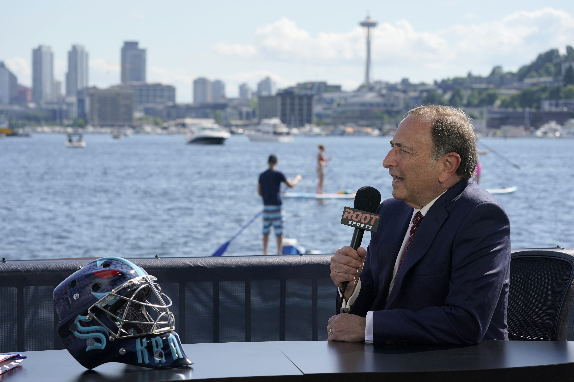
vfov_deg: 13.7
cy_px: 191
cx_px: 287
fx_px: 1594
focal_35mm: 100
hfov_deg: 20.4
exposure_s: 1/640
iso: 250
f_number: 9
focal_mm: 100
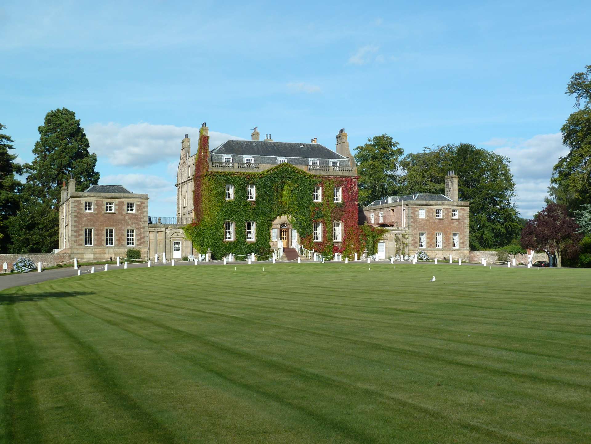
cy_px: 222
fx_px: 888
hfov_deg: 36.8
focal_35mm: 52
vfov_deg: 28.0
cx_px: 296
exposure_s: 1/500
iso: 80
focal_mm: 8.5
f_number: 5
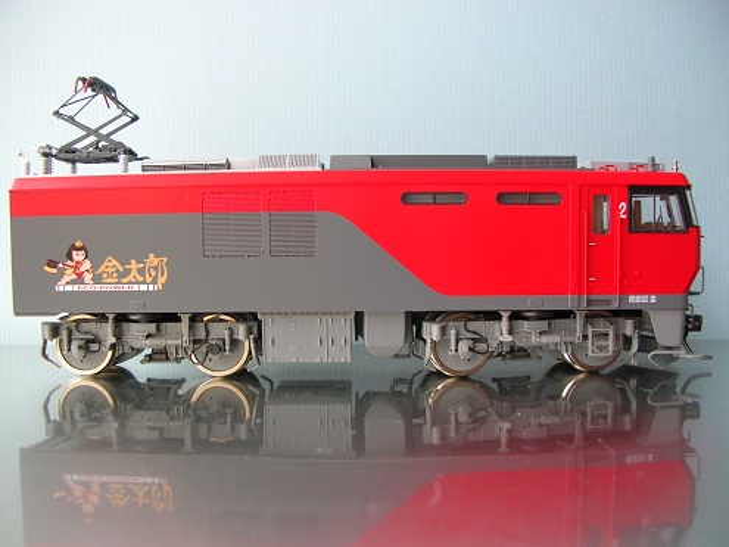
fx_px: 737
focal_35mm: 35
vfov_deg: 40.7
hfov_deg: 52.6
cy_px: 274
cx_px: 364
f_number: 2.8
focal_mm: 5.8
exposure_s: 1/58.5
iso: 50
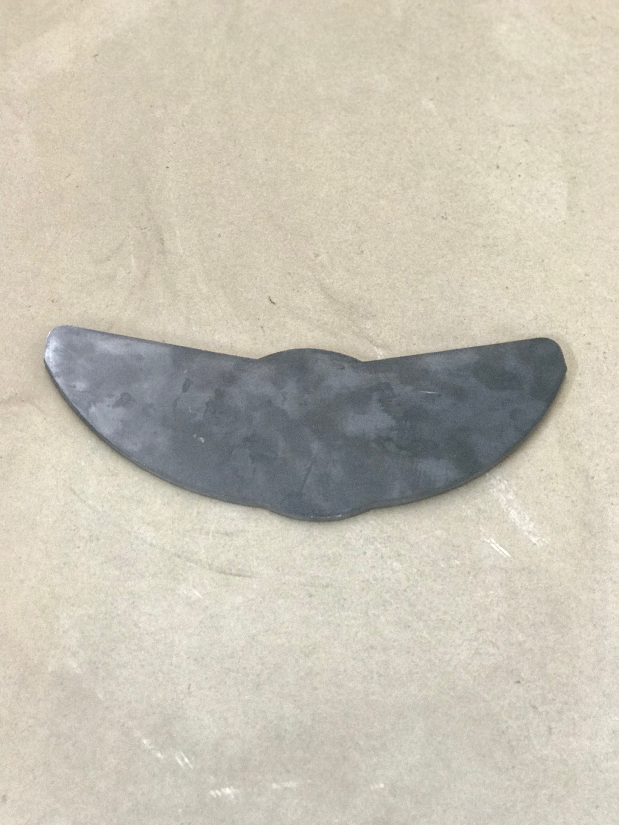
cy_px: 412
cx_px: 310
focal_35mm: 57
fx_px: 1359
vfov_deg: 33.8
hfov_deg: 25.7
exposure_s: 1/50
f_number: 2.8
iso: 200
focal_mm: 6.6
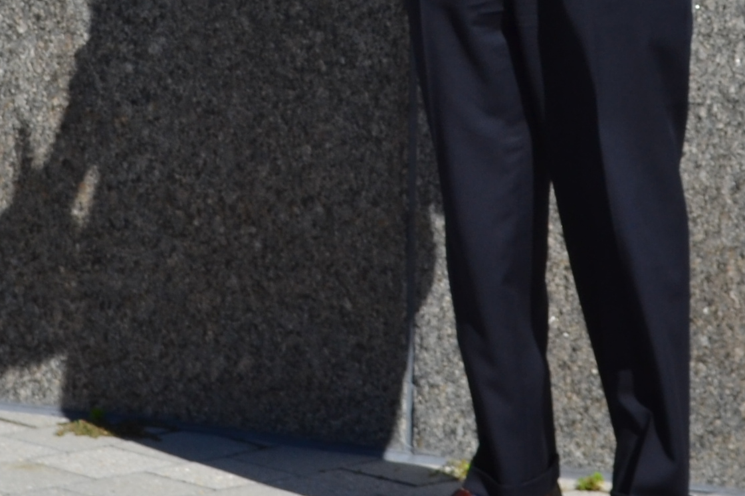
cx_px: 246
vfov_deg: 5.2
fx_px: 5359
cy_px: -386
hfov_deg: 7.9
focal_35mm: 259
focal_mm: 42
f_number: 8
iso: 100
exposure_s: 1/250
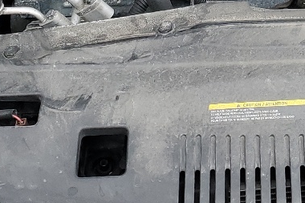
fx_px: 965
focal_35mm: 114
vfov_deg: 11.2
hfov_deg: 17.4
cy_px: -165
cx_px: 322
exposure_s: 1/455
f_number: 1.5
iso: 50
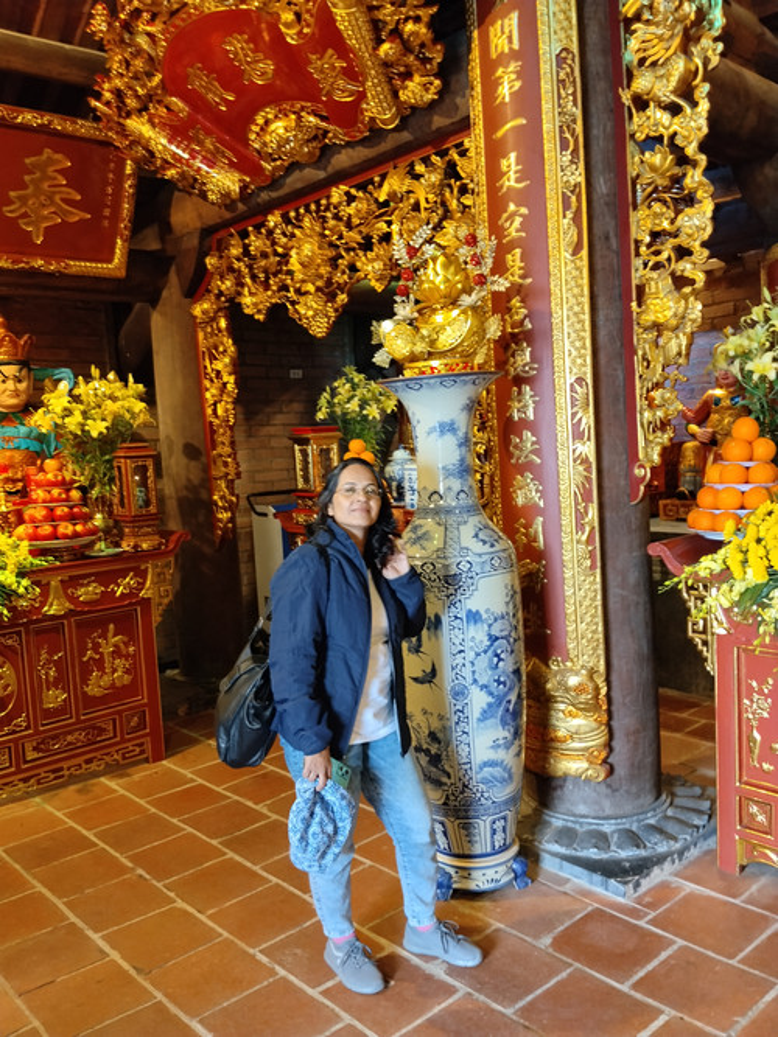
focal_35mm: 29
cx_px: 389
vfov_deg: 61.7
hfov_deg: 48.2
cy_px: 518
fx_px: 869
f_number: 1.8
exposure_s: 1/25
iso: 160
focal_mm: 4.22
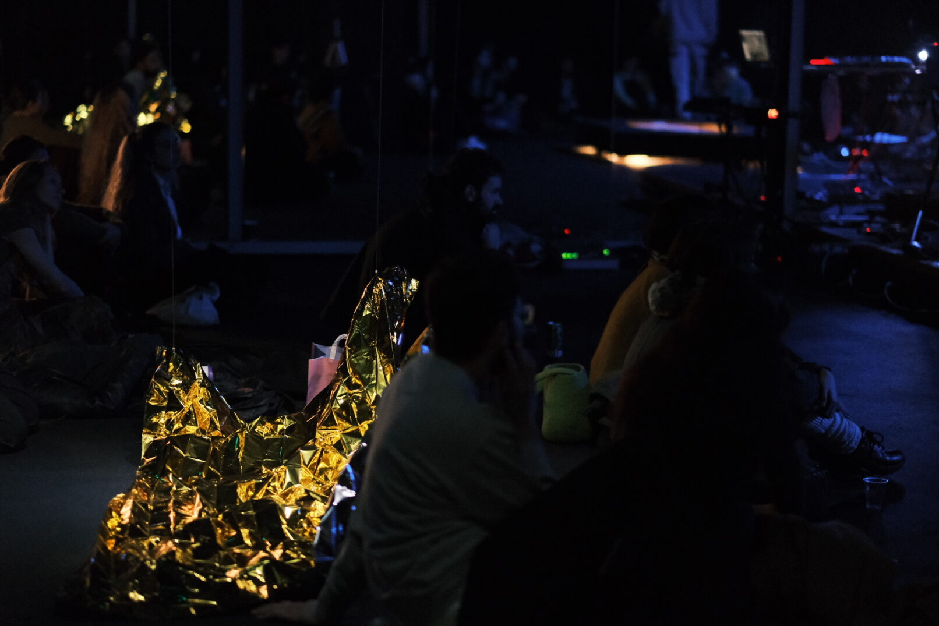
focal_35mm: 84
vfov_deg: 16.3
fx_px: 2191
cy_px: 313
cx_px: 470
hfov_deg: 24.2
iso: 8000
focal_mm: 56
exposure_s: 1/40
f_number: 1.2
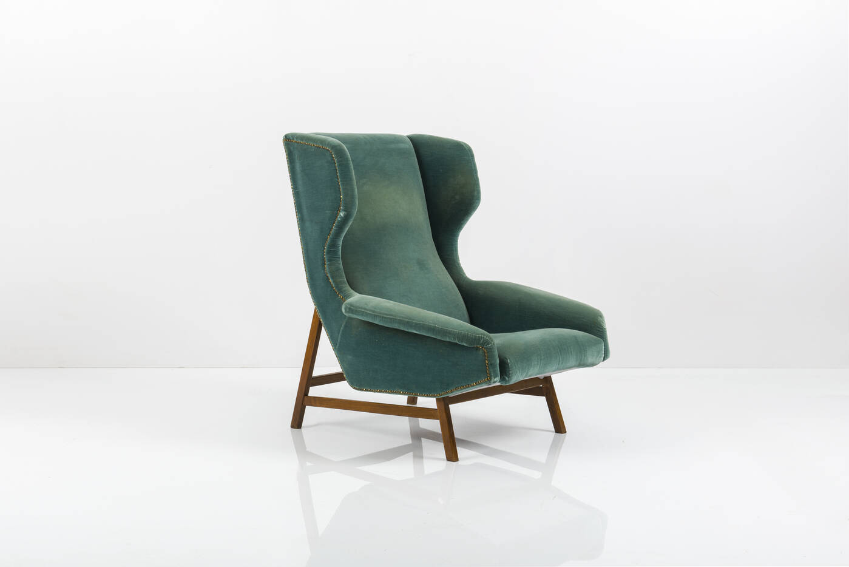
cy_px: 284
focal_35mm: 58
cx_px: 424
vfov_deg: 23.4
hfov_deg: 34.5
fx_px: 1368
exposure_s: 1/200
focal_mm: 58
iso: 64
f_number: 11
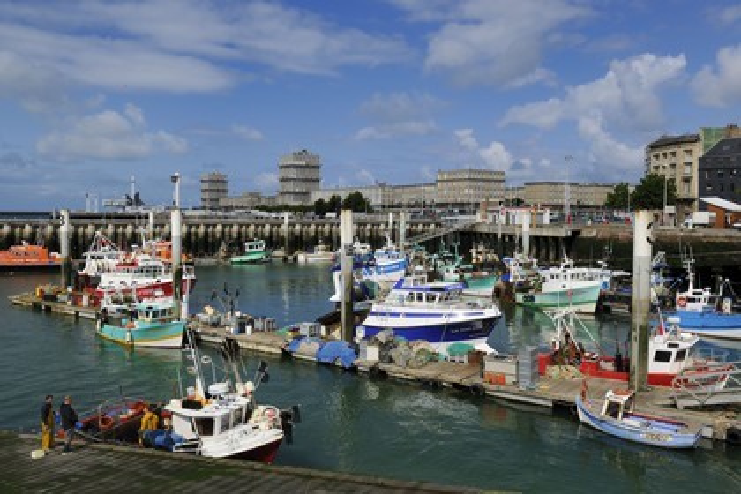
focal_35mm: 31
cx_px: 370
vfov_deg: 42.3
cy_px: 247
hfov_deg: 60.3
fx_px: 638
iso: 200
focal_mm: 31
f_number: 14
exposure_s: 1/320
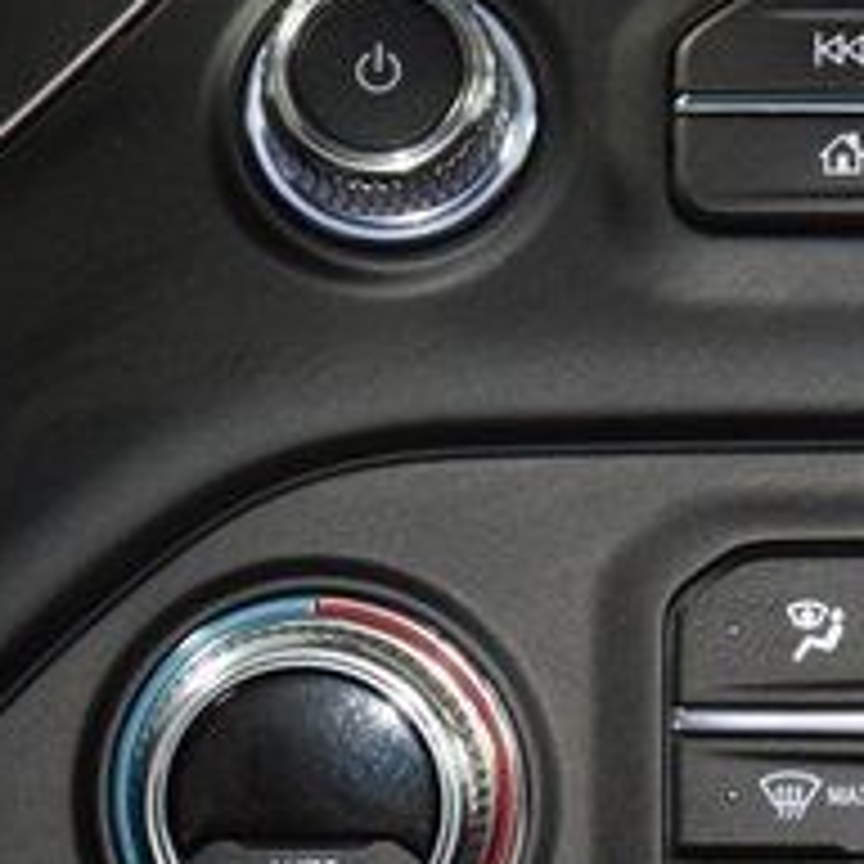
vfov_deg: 6.3
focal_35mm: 276
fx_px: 7806
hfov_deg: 6.3
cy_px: 727
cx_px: 1022
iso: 2200
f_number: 4.5
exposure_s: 1/50
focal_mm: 65
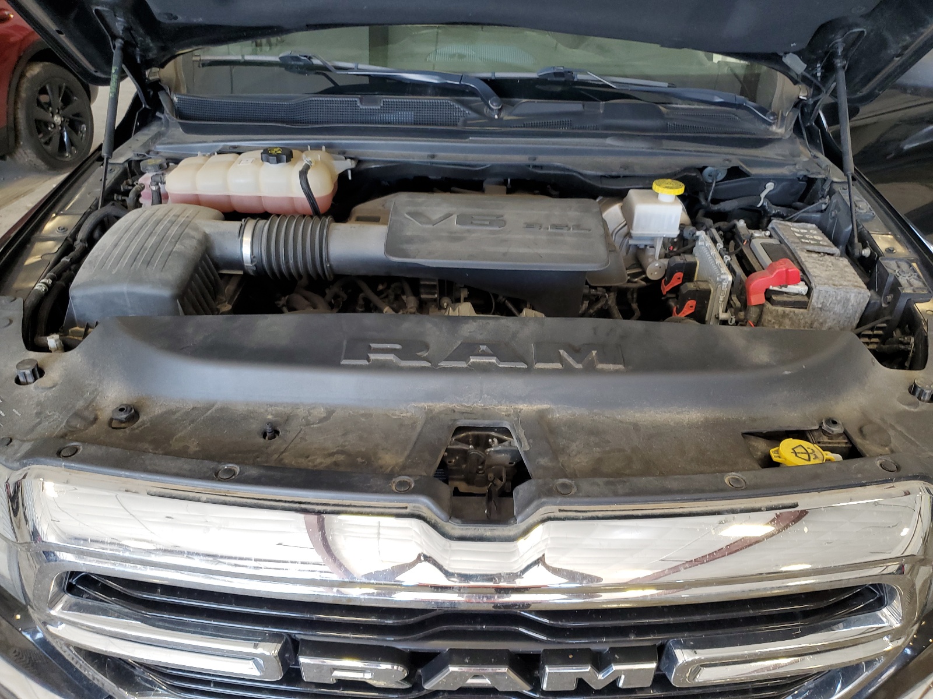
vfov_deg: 53.1
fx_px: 701
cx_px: 466
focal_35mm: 26
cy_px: 350
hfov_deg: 67.3
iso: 60
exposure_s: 1/100
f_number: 1.5
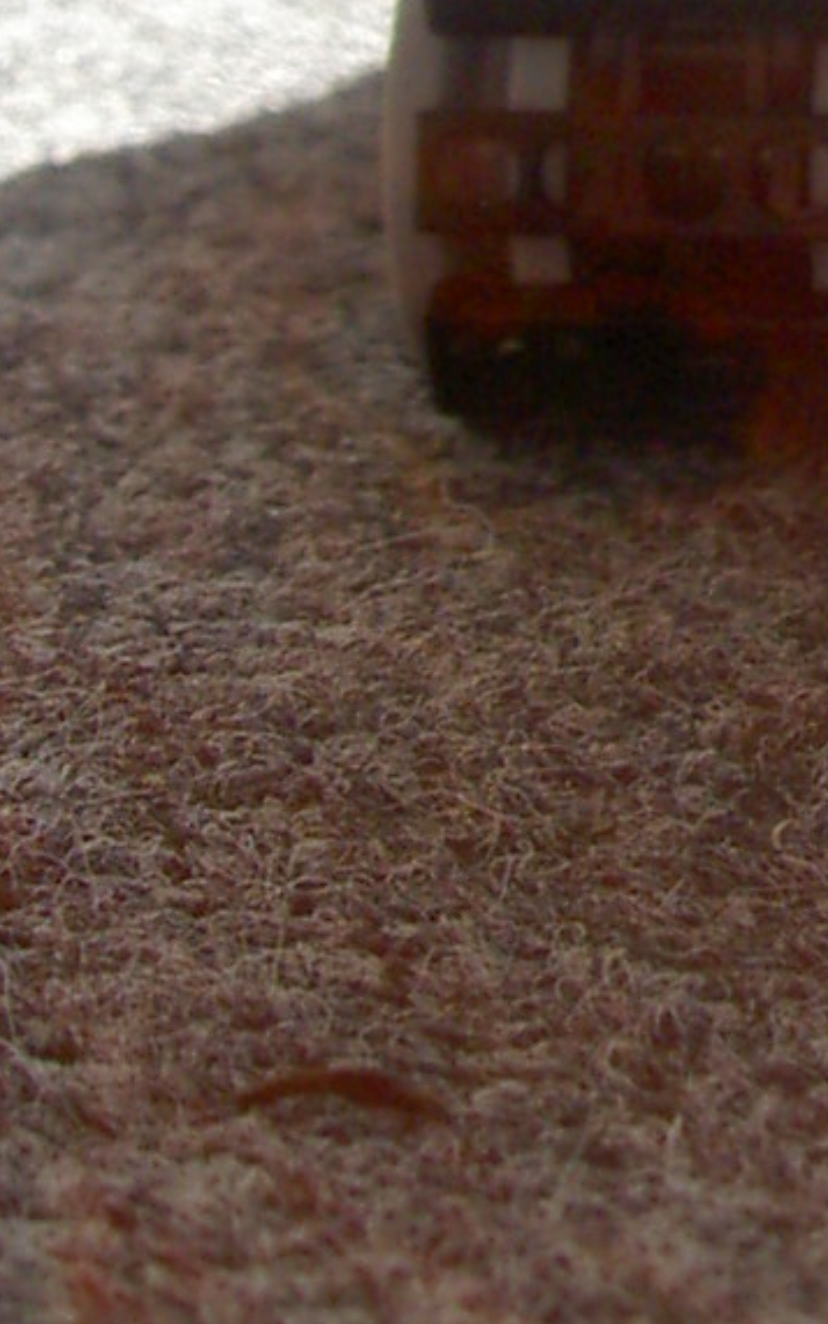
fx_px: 7364
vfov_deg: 10.0
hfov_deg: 6.1
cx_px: 2048
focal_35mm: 204
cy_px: -672
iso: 100
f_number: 4.7
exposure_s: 1/200
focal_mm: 8
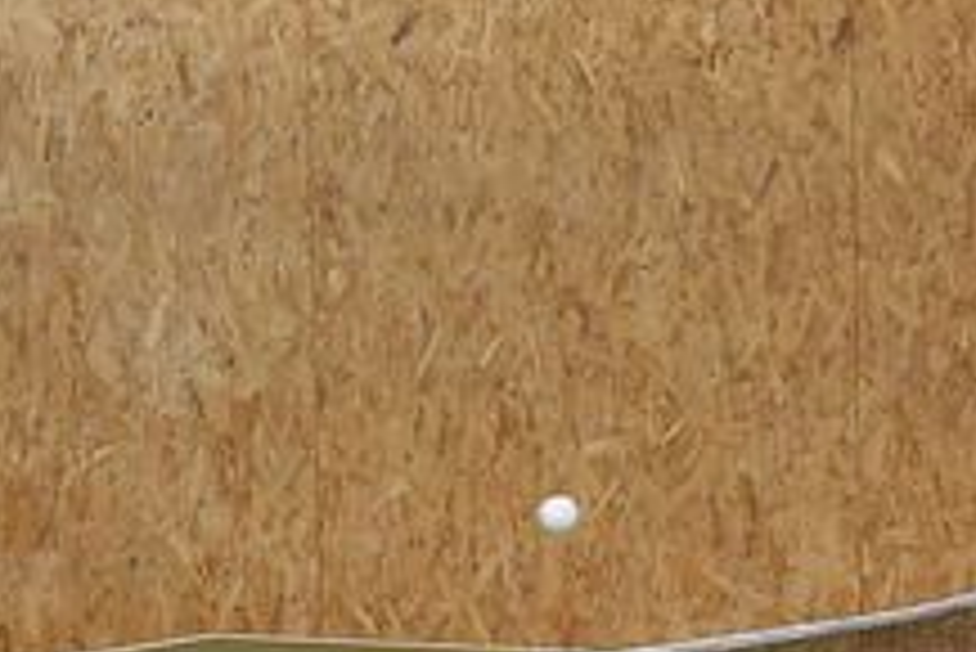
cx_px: 882
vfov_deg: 6.1
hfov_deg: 9.2
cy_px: 486
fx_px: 6070
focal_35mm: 224
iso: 1250
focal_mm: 27
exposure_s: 1/250
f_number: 6.3
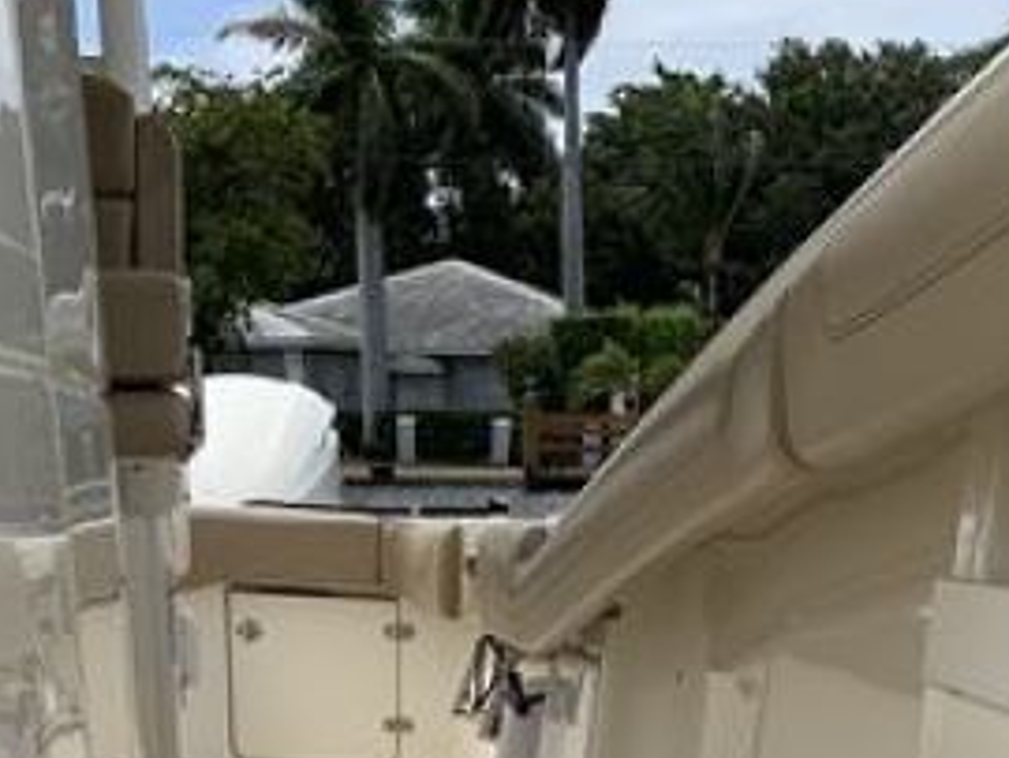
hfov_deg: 25.3
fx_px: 2246
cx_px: 583
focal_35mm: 77
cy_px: 1008
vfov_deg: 17.8
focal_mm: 4.25
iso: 25
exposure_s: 1/2915
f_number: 1.8
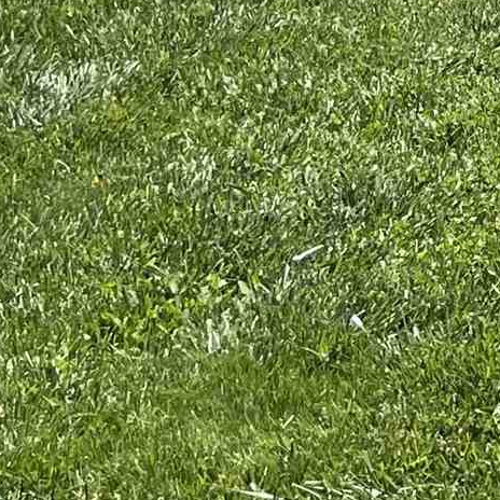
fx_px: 2484
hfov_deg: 10.4
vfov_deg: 10.4
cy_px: -562
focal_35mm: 152
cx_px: 1074
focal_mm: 5.1
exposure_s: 1/3165
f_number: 1.6
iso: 32
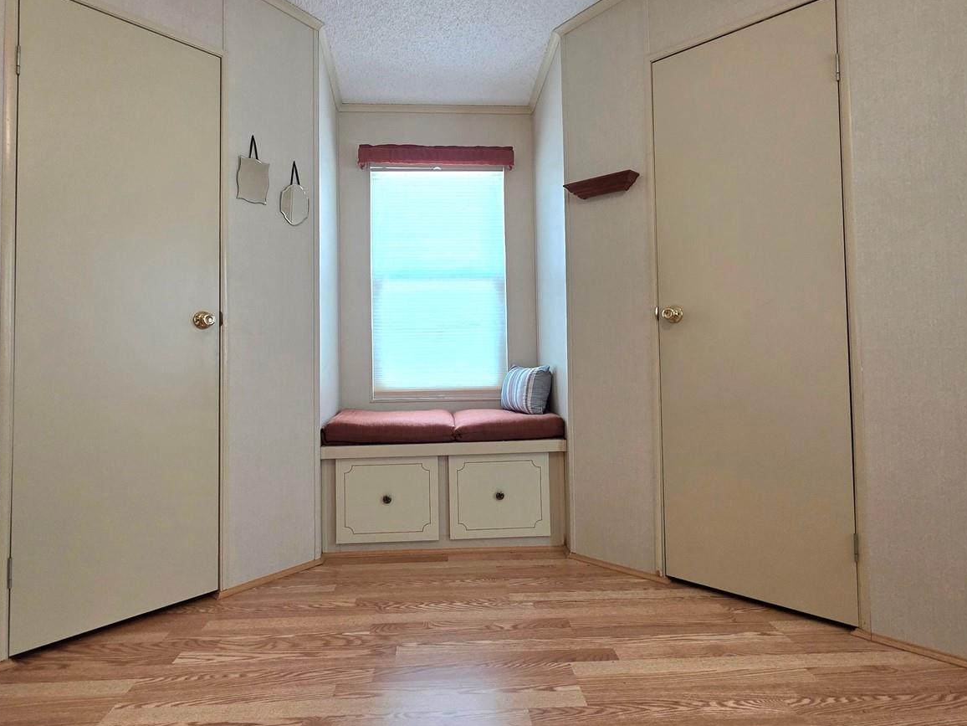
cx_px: 456
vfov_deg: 71.5
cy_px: 339
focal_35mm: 18
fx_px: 503
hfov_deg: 87.7
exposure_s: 1/120
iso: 250
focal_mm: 2.2
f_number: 1.9
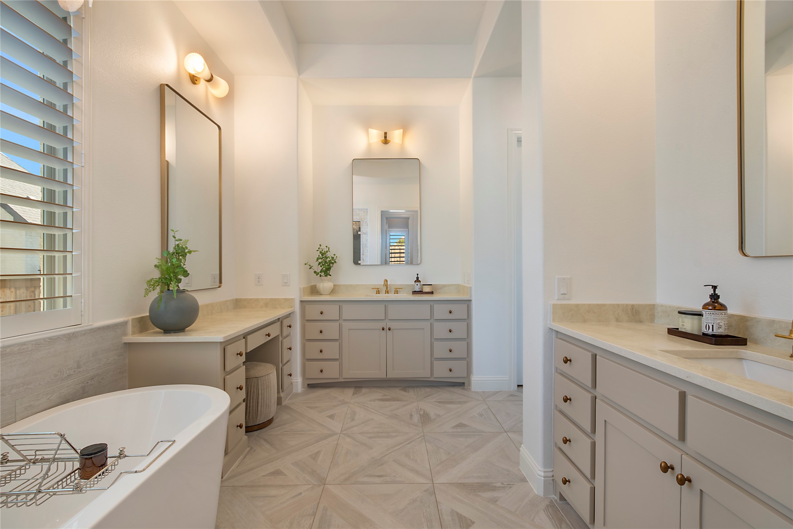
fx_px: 330
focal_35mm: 15
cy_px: 264
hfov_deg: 100.4
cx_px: 396
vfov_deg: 77.3
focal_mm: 10
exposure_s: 1/10
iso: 100
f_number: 11
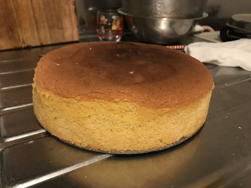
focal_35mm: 28
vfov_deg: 49.8
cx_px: 126
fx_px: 203
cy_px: 94
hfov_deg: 63.4
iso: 80
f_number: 1.8
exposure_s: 1/17
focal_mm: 3.99
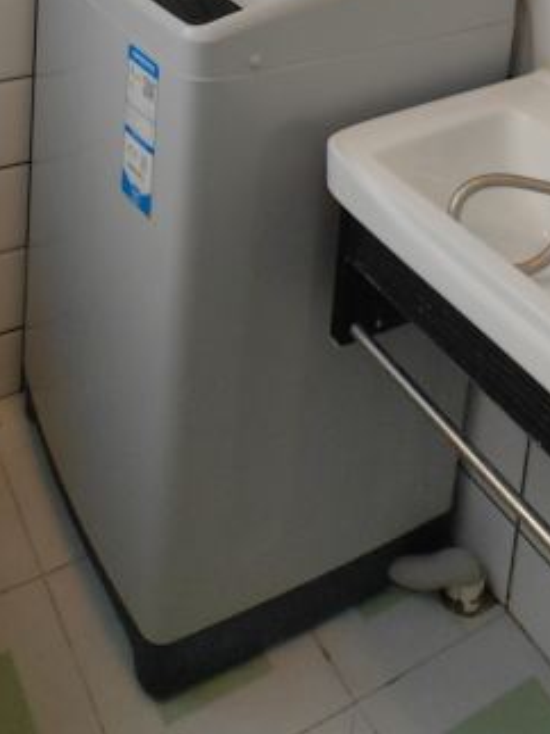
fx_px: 912
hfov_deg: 33.0
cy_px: -231
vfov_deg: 32.4
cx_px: 141
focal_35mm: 43
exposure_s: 1/577
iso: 50
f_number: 2.2
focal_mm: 1.95
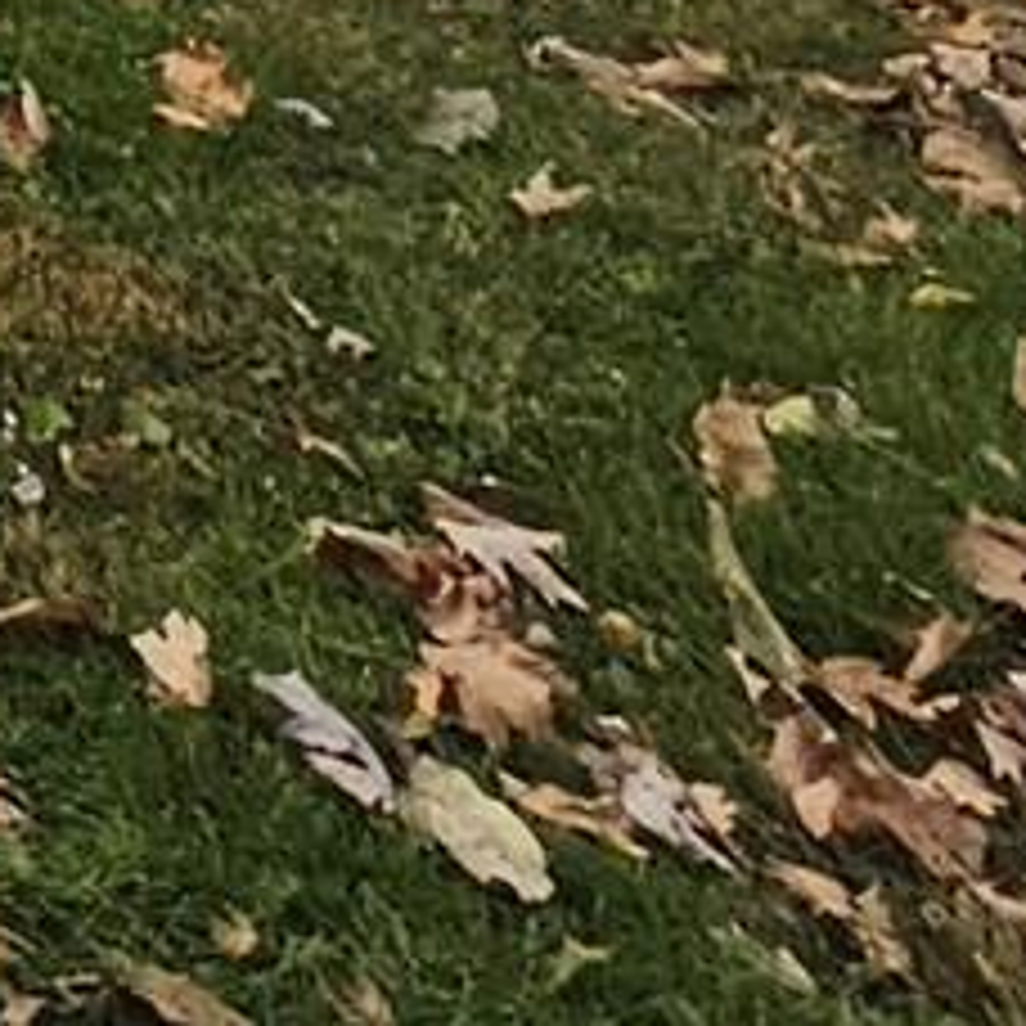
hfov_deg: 9.7
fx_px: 3454
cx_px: -2511
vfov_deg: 10.3
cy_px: -2282
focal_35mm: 103
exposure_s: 1/2016
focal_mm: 2.2
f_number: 2.2
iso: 50
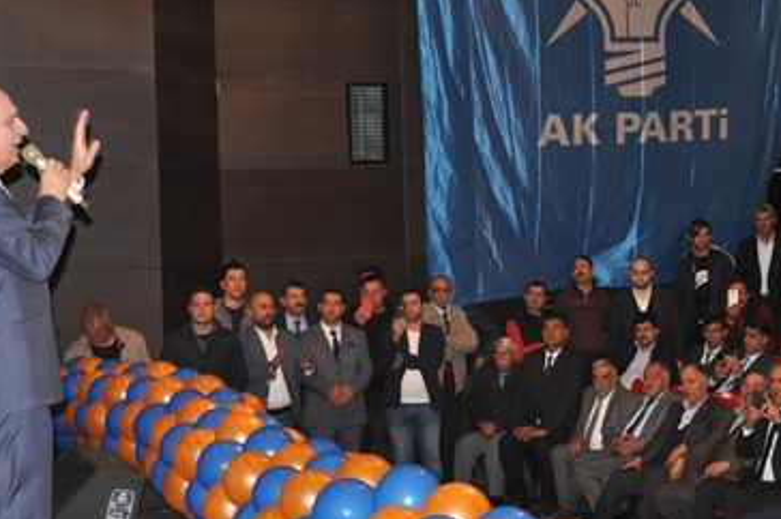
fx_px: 1626
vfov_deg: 18.1
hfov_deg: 26.7
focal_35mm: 75
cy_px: 204
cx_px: 586
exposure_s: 1/60
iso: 800
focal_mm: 28
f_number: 4
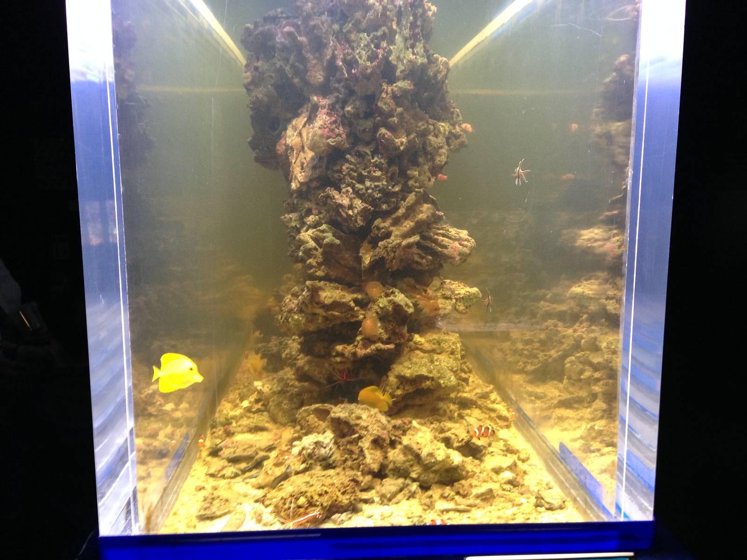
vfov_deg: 42.9
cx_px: 374
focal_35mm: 33
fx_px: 712
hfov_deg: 55.4
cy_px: 280
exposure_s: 1/20
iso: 125
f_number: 2.4
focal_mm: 4.12
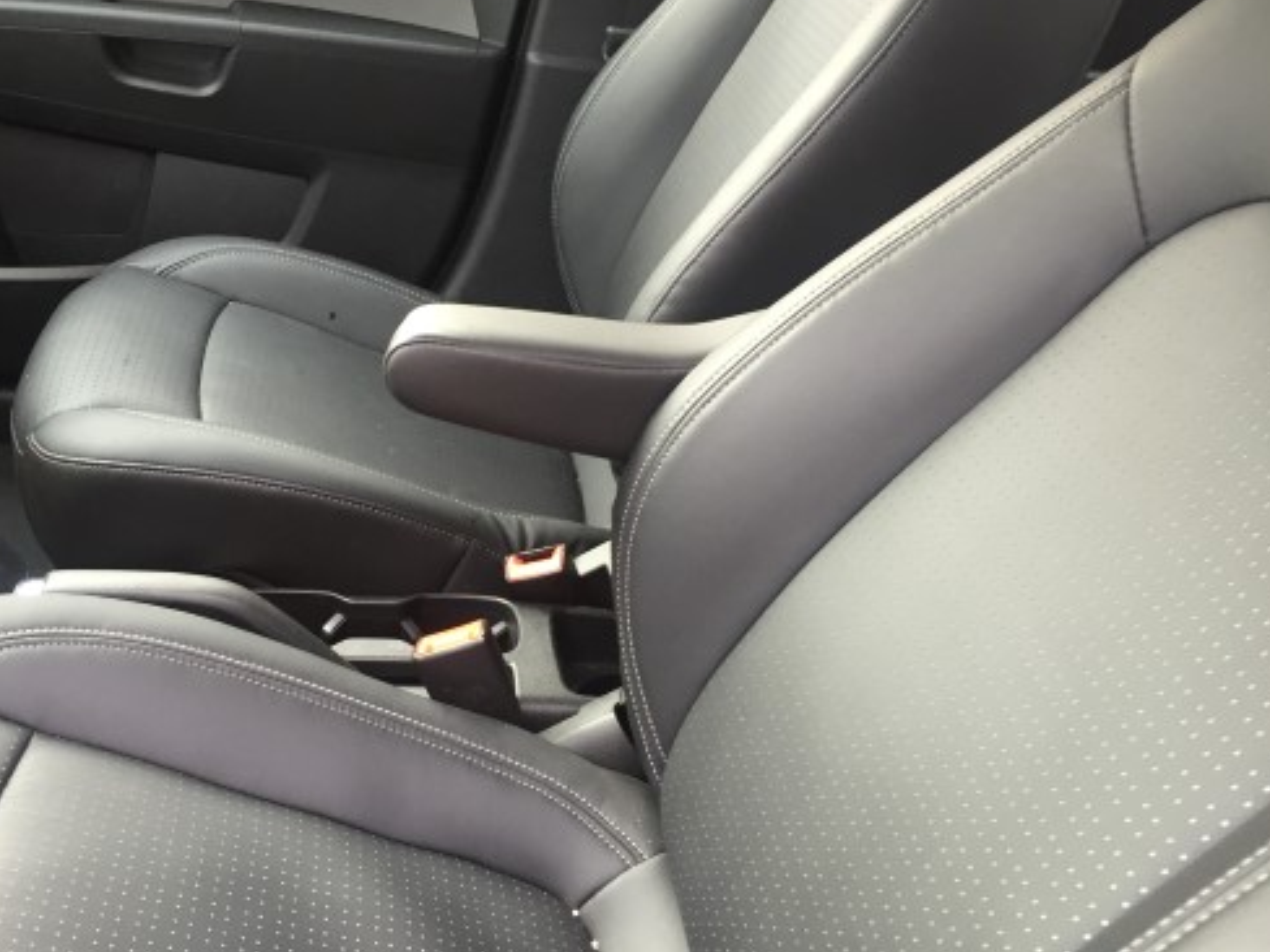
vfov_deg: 37.7
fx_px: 1394
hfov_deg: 48.5
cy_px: 541
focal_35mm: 38
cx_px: 476
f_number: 2.2
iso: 80
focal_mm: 4.15
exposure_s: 1/30
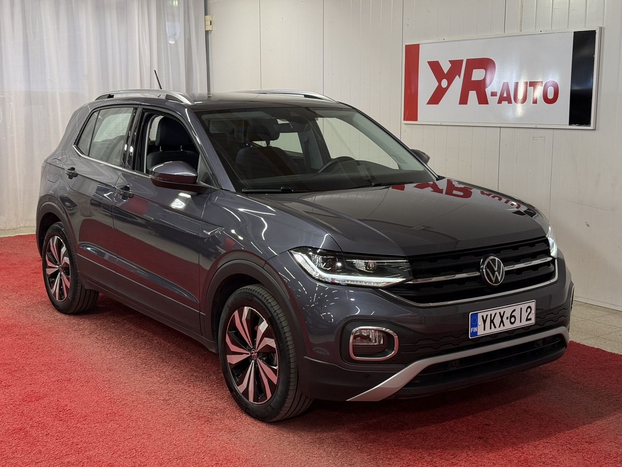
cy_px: 234
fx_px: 862
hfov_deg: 39.7
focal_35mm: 48
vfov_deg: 30.3
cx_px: 311
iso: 80
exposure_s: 1/100
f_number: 1.78
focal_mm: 6.76
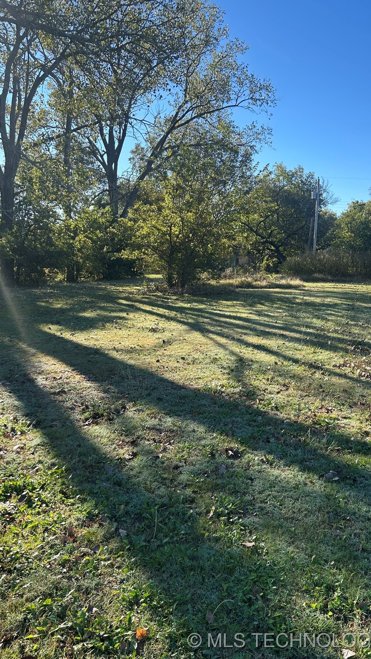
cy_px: 323
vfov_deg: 66.1
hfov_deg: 40.0
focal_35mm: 29
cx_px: 221
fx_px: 507
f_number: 1.5
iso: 50
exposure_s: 1/1531
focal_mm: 5.7
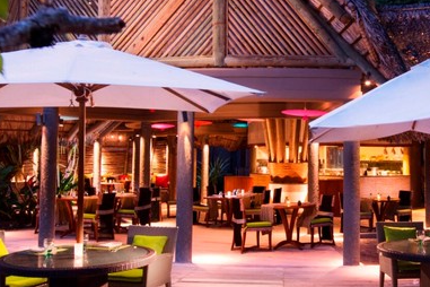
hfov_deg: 42.2
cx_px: 284
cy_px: 123
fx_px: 549
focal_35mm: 46
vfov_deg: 29.2
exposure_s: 1.3
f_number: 7.1
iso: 200
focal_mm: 15
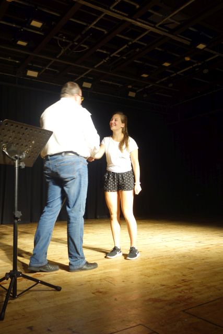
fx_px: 306
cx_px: 112
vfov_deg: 57.2
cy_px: 167
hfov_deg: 40.0
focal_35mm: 33
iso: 160
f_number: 2.5
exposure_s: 1/40
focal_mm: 12.32
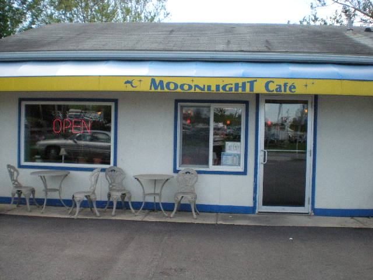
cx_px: 186
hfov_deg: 49.0
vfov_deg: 37.7
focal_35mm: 38
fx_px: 409
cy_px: 140
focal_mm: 6.3
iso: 400
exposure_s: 1/1000
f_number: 4.6
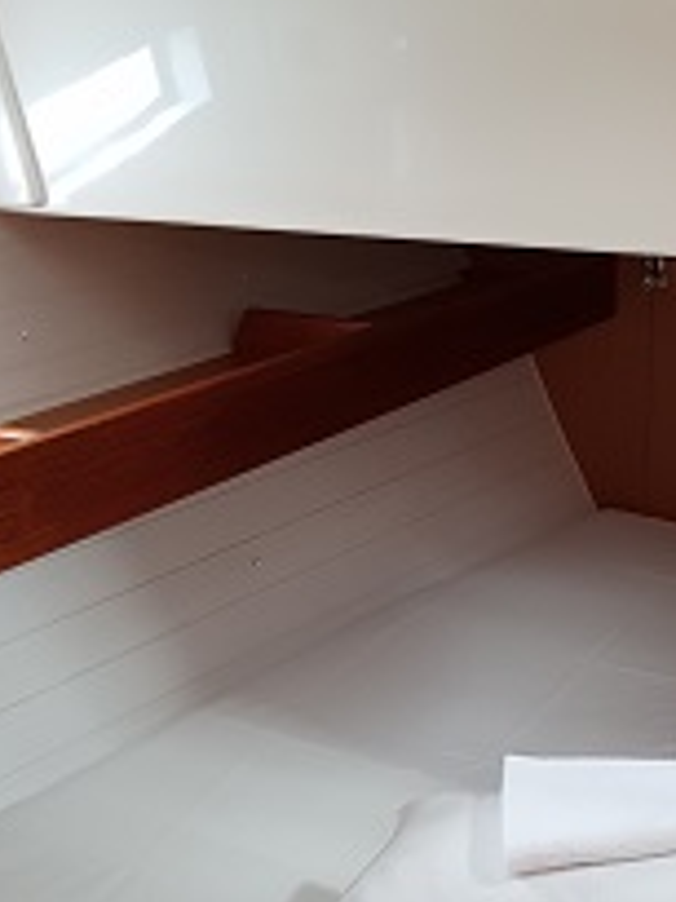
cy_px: 710
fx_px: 1771
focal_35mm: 68
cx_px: 548
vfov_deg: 28.0
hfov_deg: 21.3
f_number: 1.7
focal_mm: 4.2
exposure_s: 1/12
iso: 200
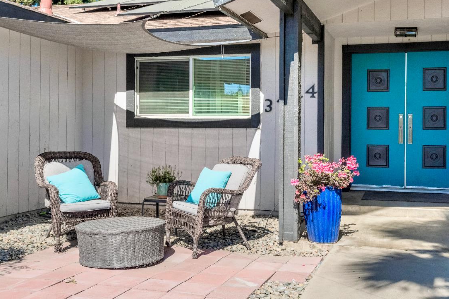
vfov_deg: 31.1
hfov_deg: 45.4
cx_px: 242
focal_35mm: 43
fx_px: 536
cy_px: 127
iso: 640
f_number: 7.1
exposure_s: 1/1600
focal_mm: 32
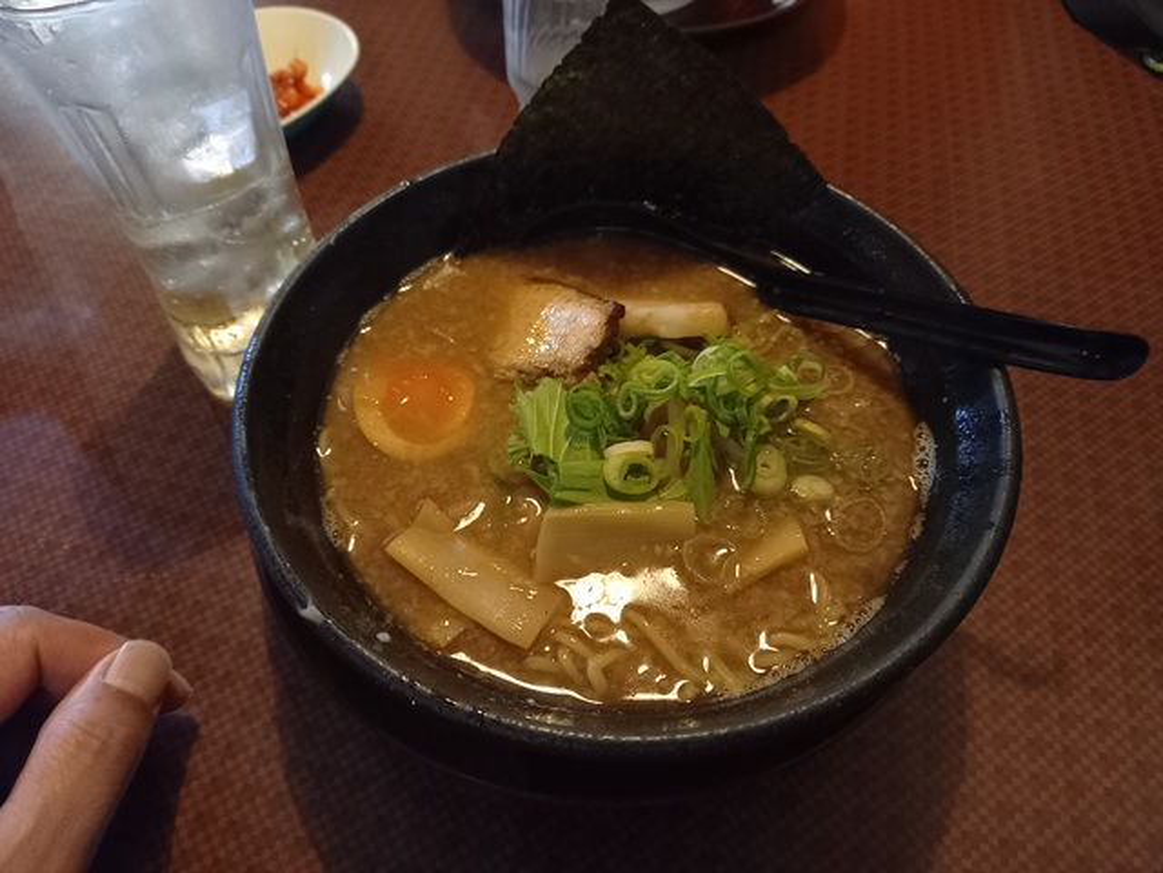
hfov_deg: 69.4
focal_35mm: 25
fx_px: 840
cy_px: 436
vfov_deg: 54.9
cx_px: 582
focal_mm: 4.65
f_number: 1.8
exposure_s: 1/20
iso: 1000
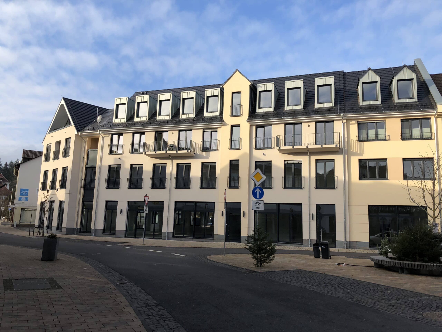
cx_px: 221
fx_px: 358
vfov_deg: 49.7
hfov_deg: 63.4
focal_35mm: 28
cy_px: 166
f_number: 1.8
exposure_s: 1/1091
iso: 20
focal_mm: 3.99
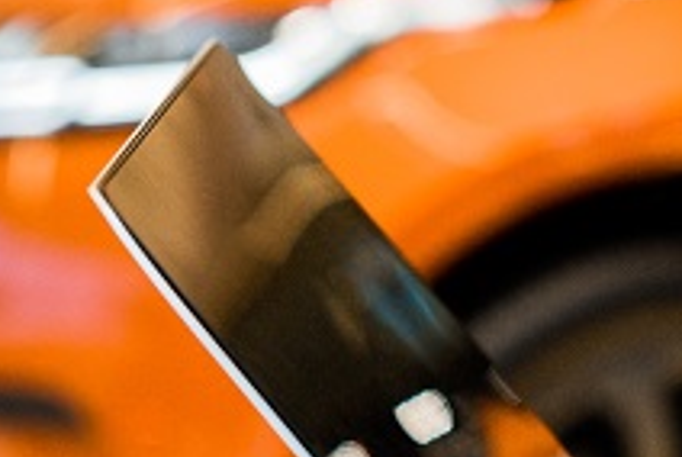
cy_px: 351
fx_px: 4022
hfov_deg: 9.6
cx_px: 647
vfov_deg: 6.5
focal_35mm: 212
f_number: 3.2
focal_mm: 50
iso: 640
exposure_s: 1/160
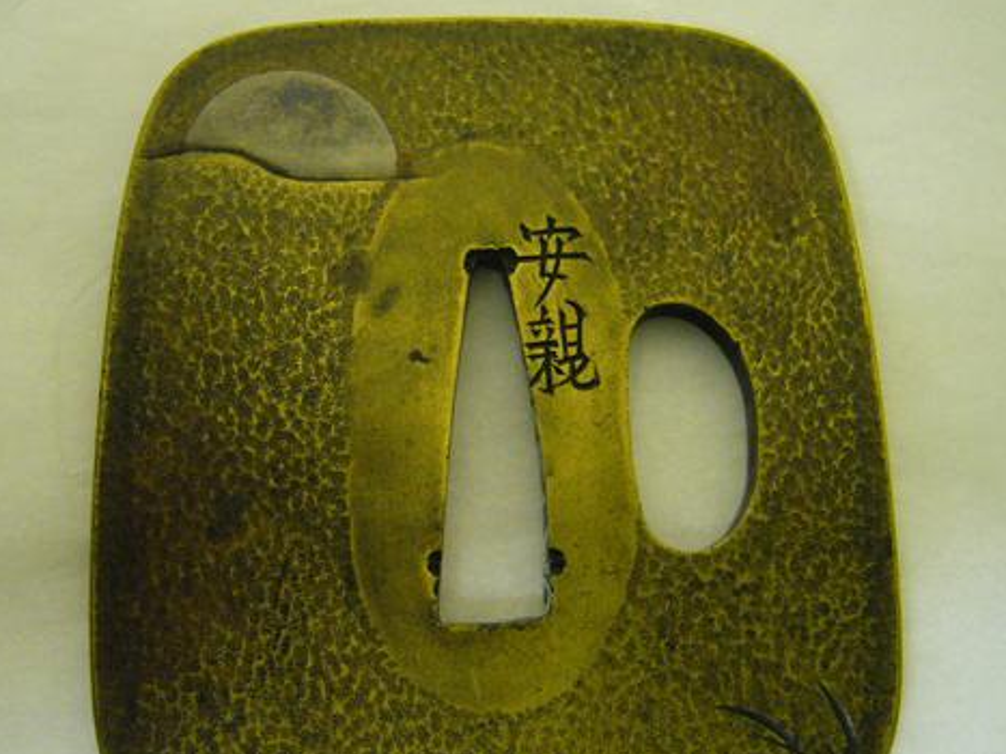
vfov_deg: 32.1
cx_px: 500
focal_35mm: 45
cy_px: 427
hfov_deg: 42.1
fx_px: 1307
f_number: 2.8
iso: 400
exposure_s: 1/30
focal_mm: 5.8
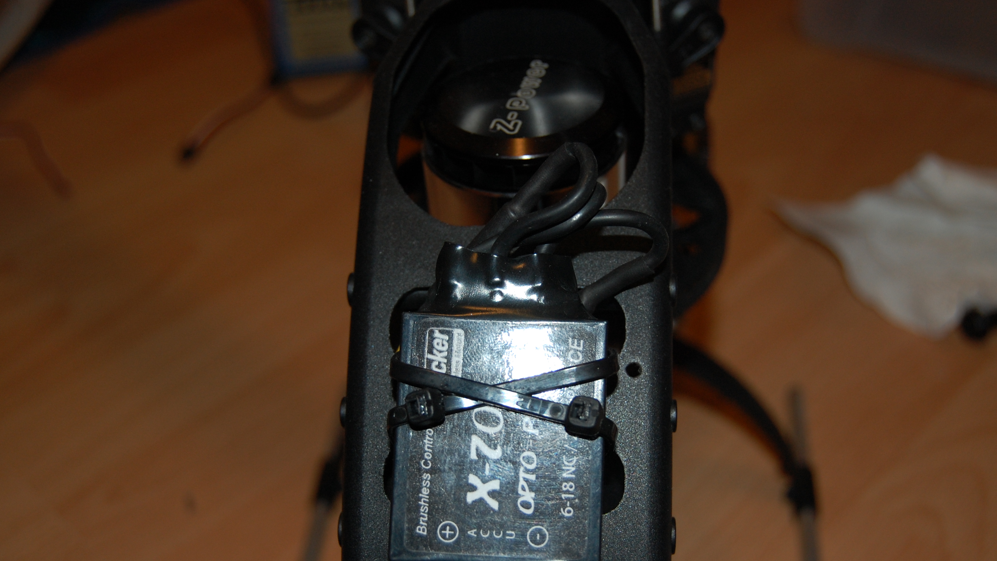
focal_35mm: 48
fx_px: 1269
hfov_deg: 42.9
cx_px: 506
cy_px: 322
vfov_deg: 24.9
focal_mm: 30
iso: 360
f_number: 4.2
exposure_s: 1/60
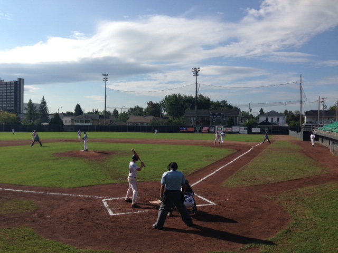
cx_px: 169
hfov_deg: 55.4
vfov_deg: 42.9
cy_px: 126
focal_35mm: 33
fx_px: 322
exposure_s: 1/2169
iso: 50
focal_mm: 4.12
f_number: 2.4
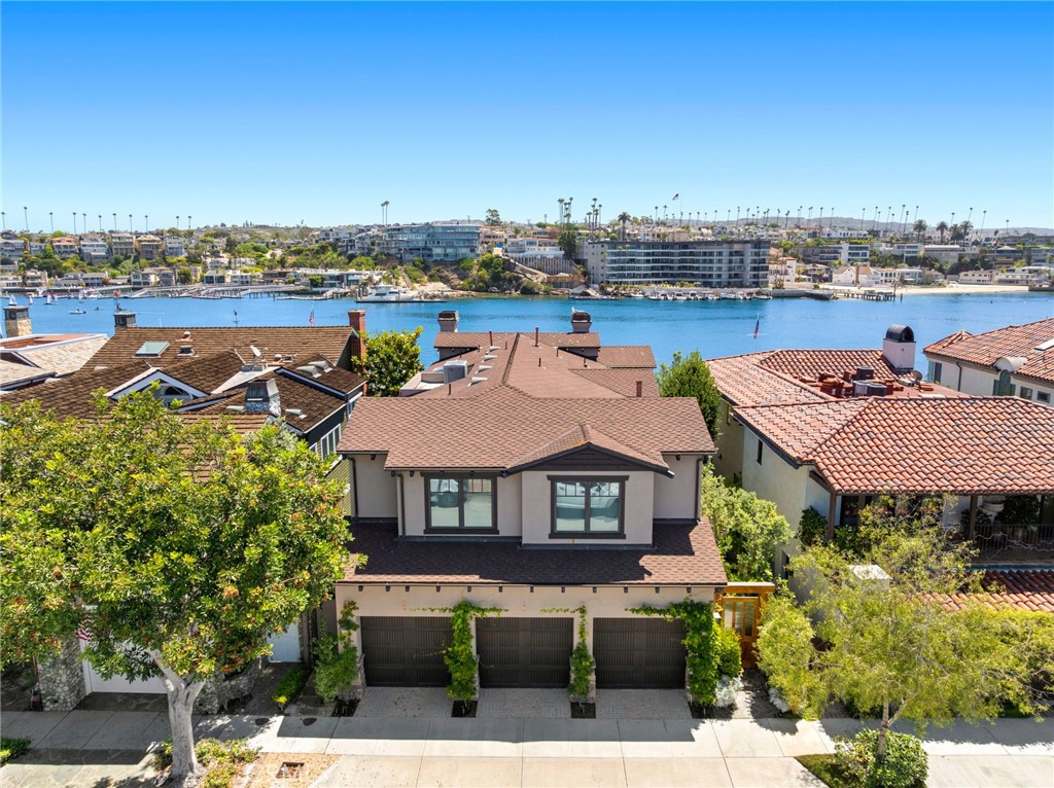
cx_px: 527
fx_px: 730
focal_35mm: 24
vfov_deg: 56.7
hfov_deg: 71.6
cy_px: 394
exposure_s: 1/1250
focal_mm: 12.29
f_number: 2.8
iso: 140
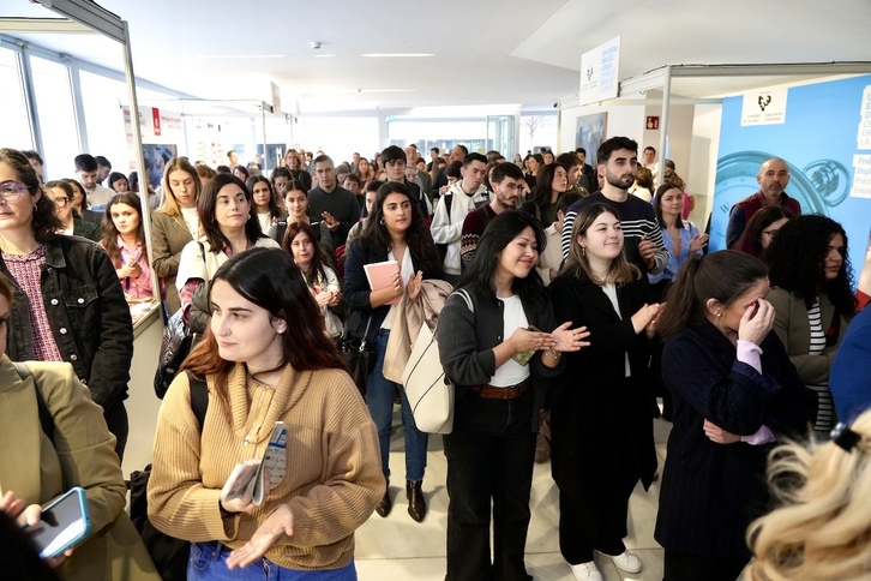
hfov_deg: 73.7
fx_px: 581
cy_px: 290
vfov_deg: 53.1
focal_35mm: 24
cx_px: 436
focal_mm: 24
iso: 3200
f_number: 4
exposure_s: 1/125
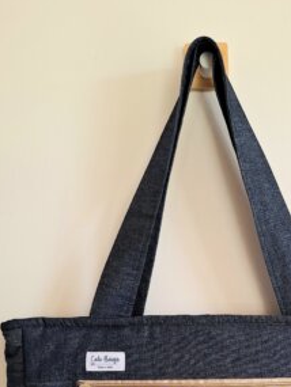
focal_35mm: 43
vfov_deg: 40.2
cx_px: 216
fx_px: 482
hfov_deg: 33.0
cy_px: 356
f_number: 1.8
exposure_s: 1/50
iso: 50
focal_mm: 5.54
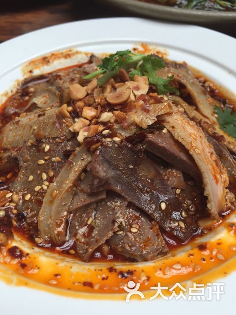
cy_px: 158
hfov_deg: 48.2
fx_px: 264
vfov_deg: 61.7
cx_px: 118
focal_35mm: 29
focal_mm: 4.15
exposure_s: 1/173
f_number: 2.2
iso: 32
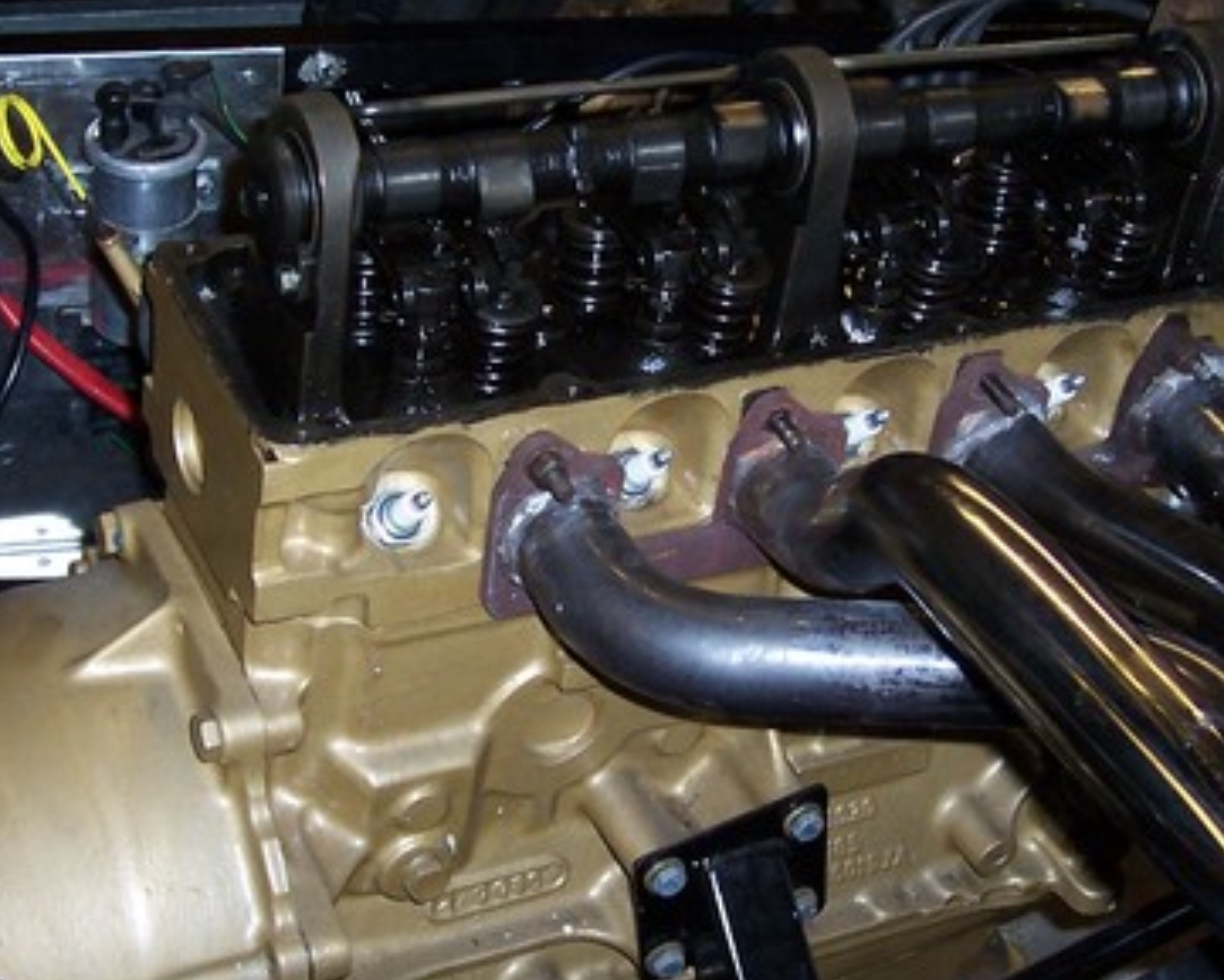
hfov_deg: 29.5
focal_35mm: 64
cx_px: 682
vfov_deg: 23.9
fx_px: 2319
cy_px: 458
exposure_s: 1/60
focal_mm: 5.6
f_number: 2.8
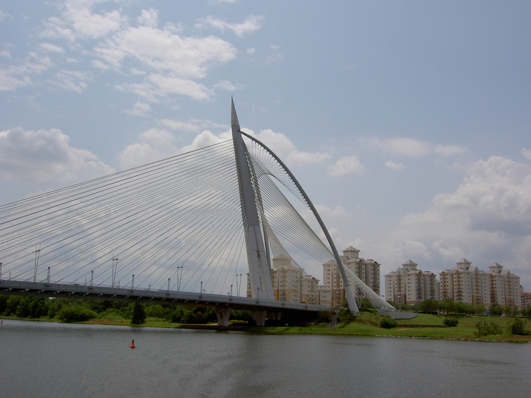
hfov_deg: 54.0
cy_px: 199
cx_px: 266
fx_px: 522
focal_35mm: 34
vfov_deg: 41.8
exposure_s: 1/1600
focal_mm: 5.6
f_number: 4.7
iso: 50
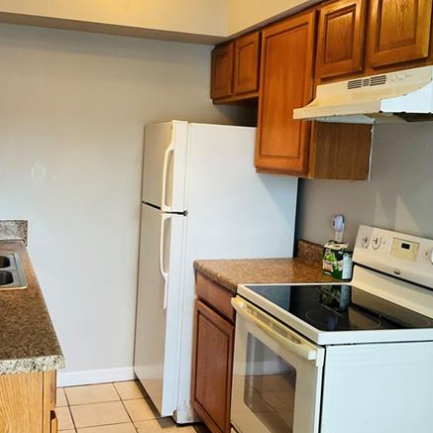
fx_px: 637
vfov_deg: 37.6
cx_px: 214
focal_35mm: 45
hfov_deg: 37.6
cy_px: 221
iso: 80
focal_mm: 3
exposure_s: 1/60
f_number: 1.8
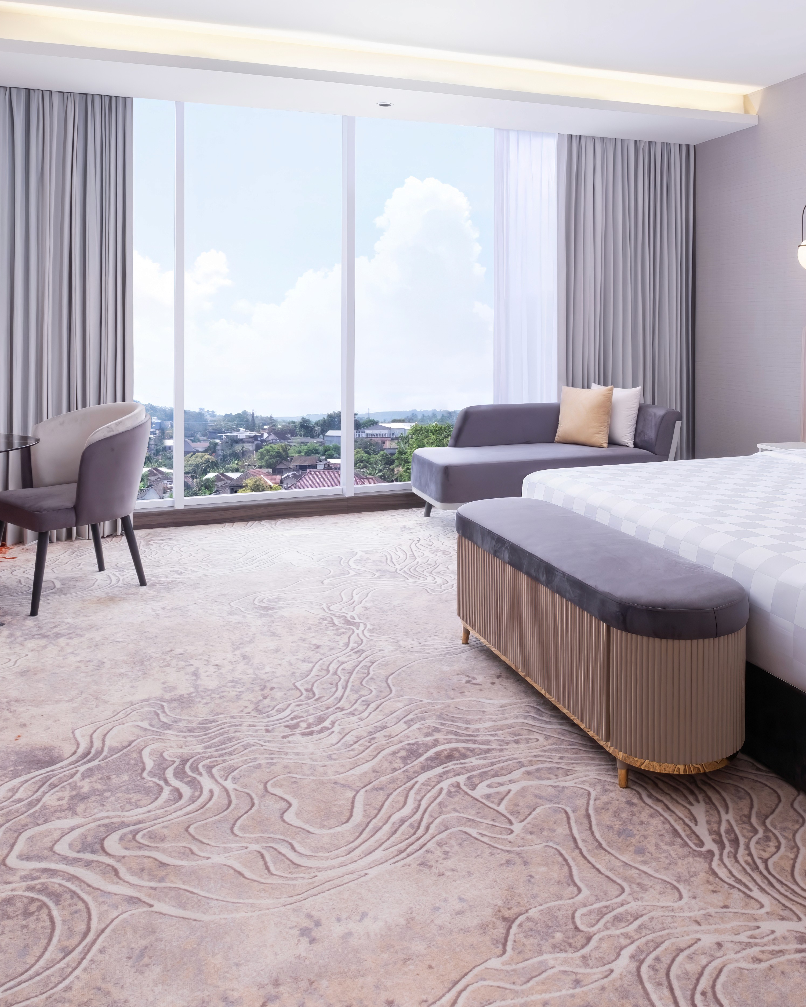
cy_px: 361
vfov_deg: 59.4
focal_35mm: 29
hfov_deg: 49.7
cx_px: 476
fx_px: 865
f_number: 10
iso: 200
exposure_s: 1/15
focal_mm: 10
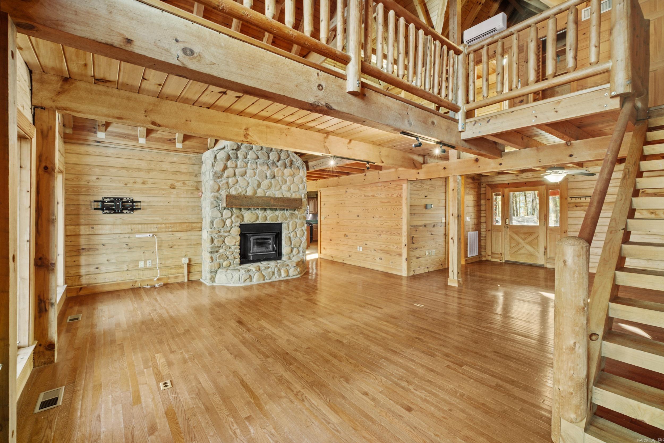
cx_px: 332
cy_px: 222
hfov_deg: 100.4
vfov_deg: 77.3
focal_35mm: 15
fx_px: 277
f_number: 8
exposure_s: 4
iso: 200
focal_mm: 10
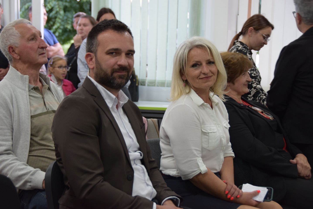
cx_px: 156
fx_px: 783
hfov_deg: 22.6
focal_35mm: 90
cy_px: 104
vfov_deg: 15.2
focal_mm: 60
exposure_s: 1/60
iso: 800
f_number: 4.8
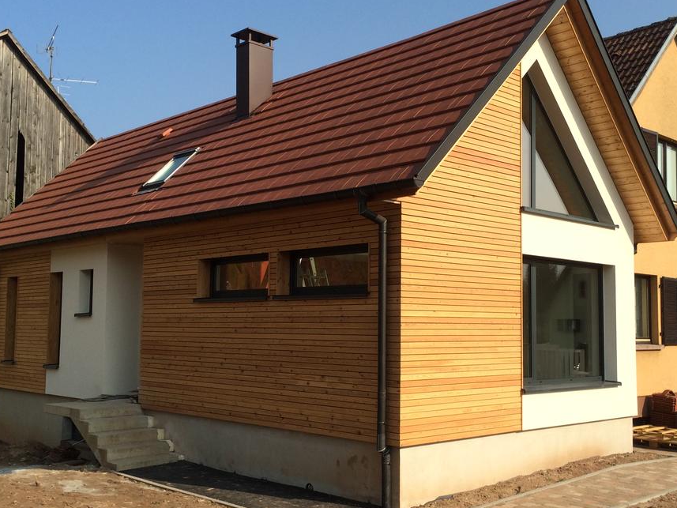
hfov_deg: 44.8
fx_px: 822
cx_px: 365
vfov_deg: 34.4
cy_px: 263
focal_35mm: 42
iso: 40
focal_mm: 4.12
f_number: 2.2
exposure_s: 1/1786
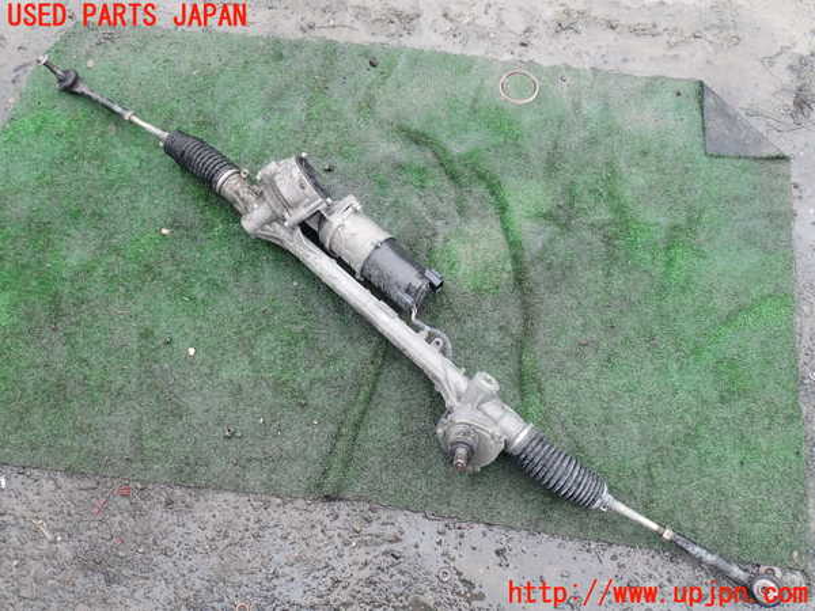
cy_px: 306
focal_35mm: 30
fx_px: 706
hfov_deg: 60.0
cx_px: 408
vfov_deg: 46.8
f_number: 3.2
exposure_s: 1/60
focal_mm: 5.4
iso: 125
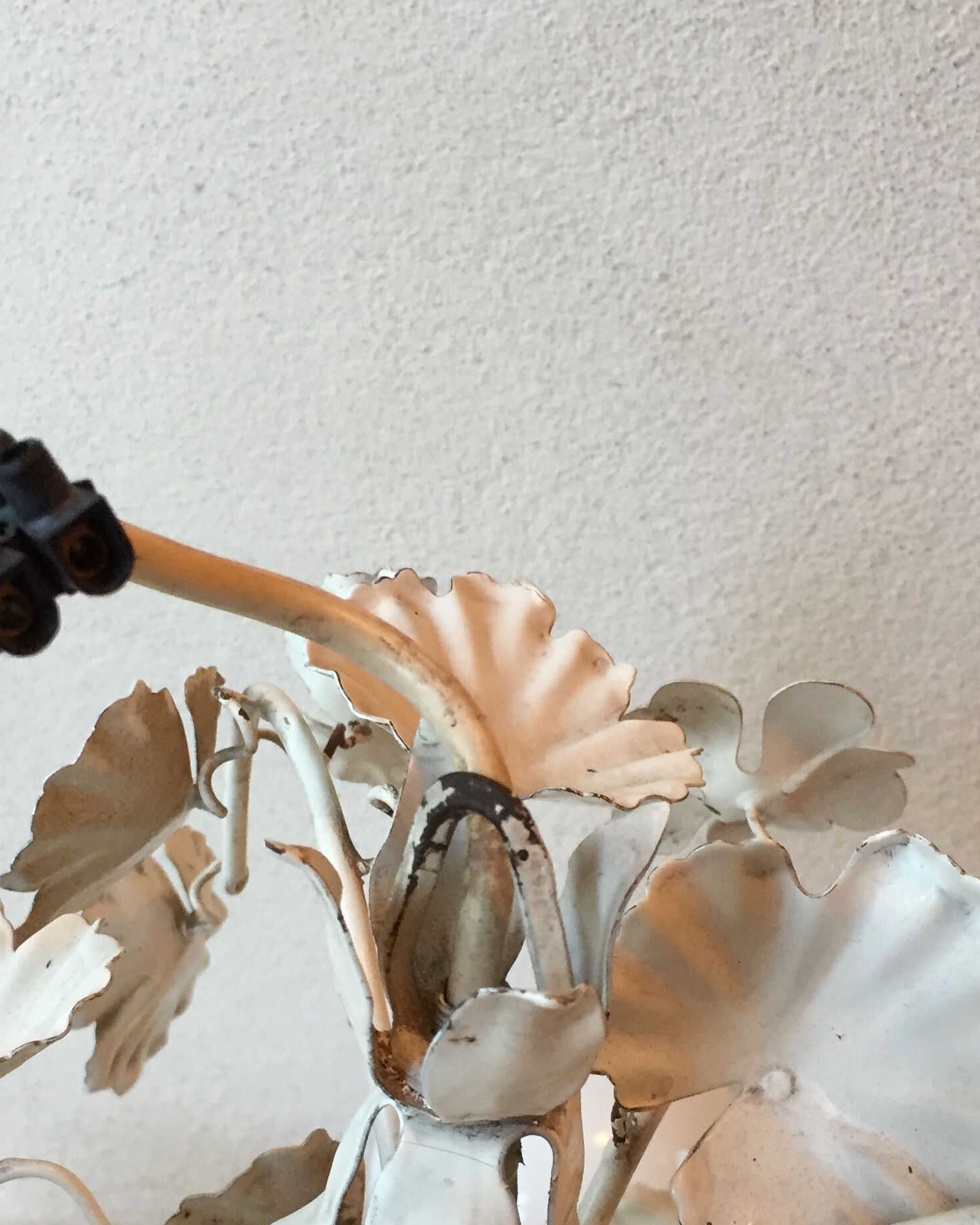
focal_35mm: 50
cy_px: 774
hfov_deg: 30.2
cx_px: 469
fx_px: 1813
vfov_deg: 37.1
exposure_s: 1/33
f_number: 2.2
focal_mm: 4.15
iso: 160
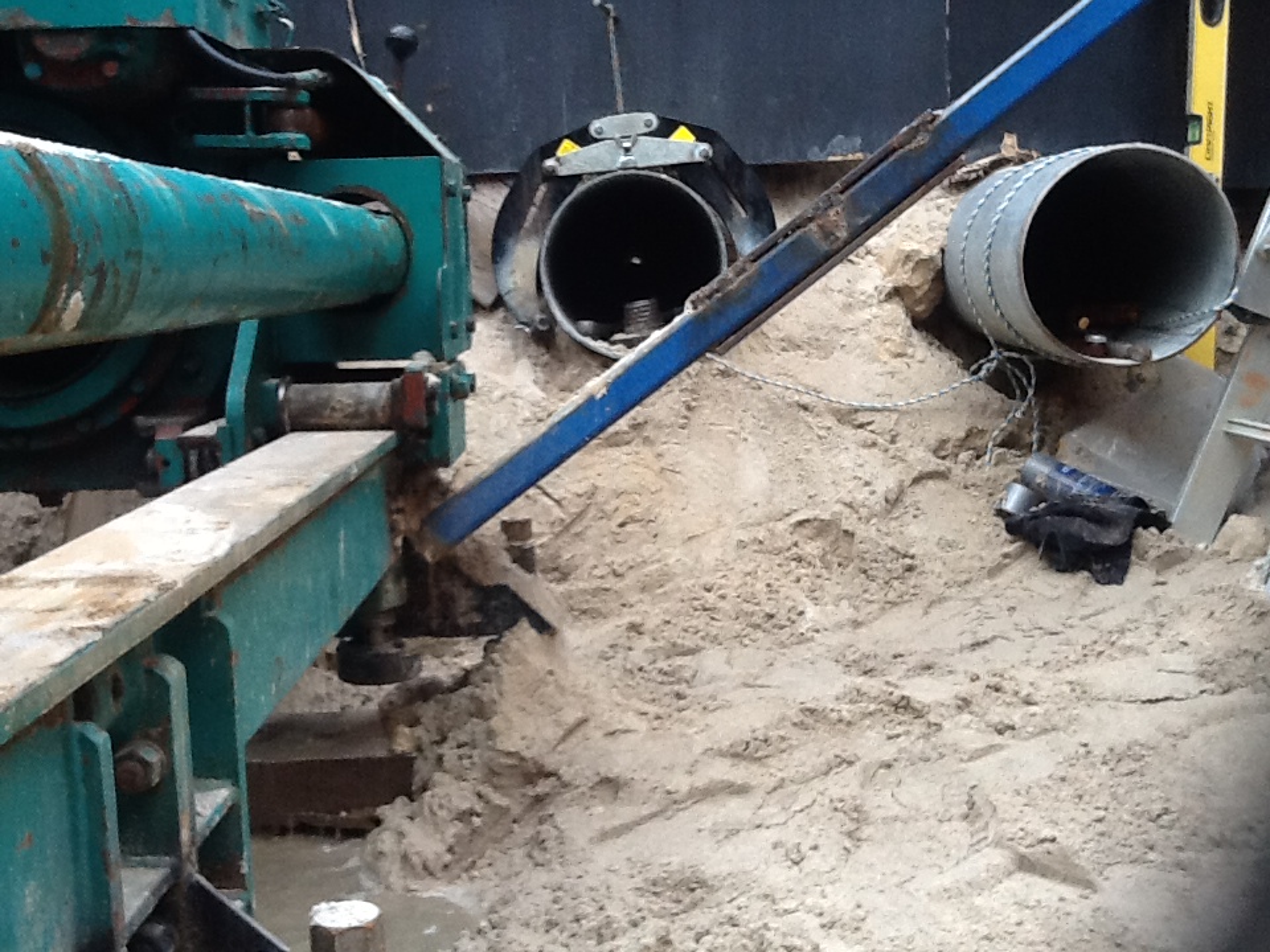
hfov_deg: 42.9
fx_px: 1614
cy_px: 476
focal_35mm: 44
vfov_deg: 32.9
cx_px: 635
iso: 64
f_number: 2.4
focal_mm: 2.03
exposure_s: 1/120
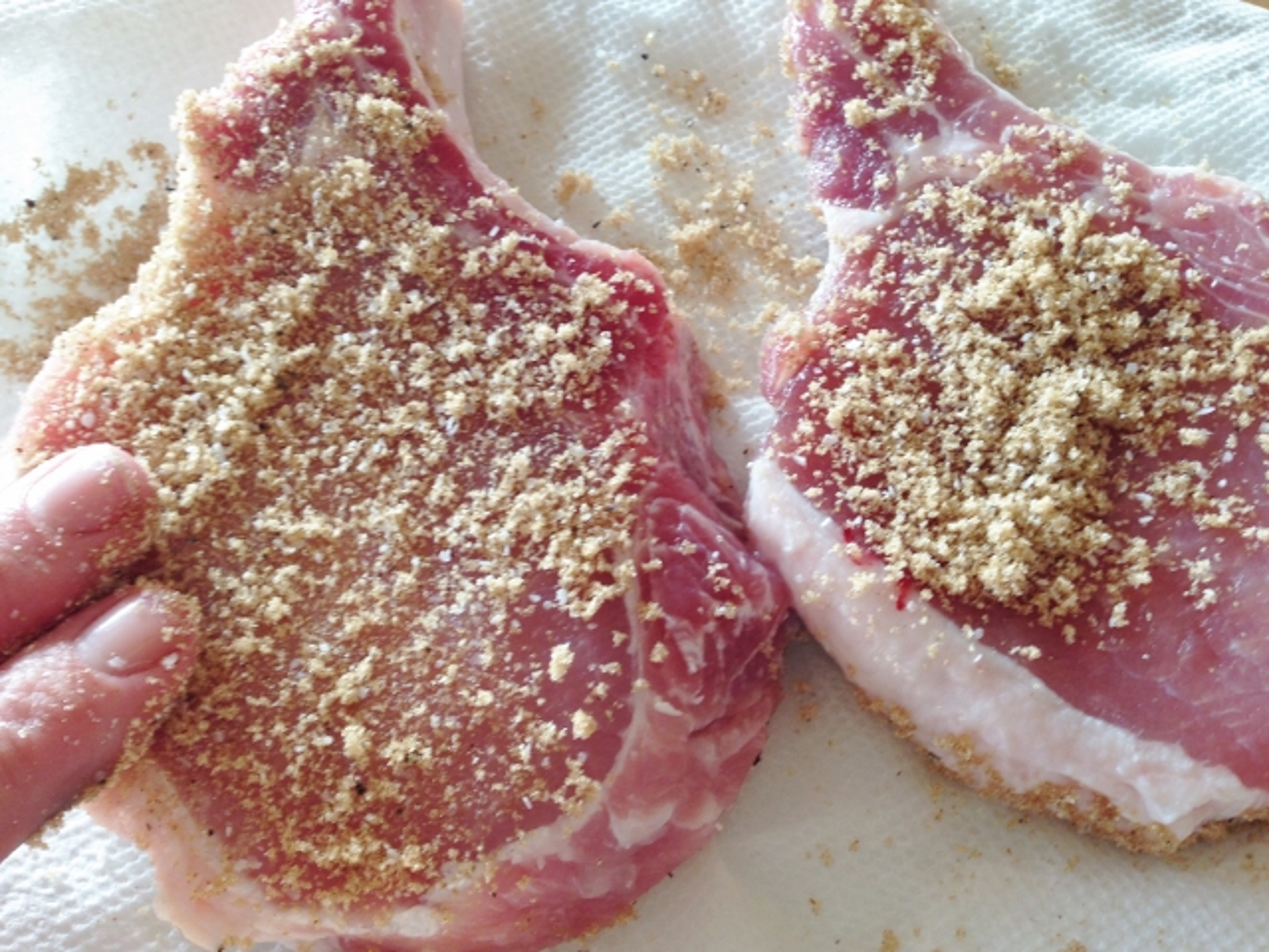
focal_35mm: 33
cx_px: 634
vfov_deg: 42.9
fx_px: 1210
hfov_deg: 55.4
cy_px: 476
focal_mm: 4.12
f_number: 2.4
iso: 50
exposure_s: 1/20
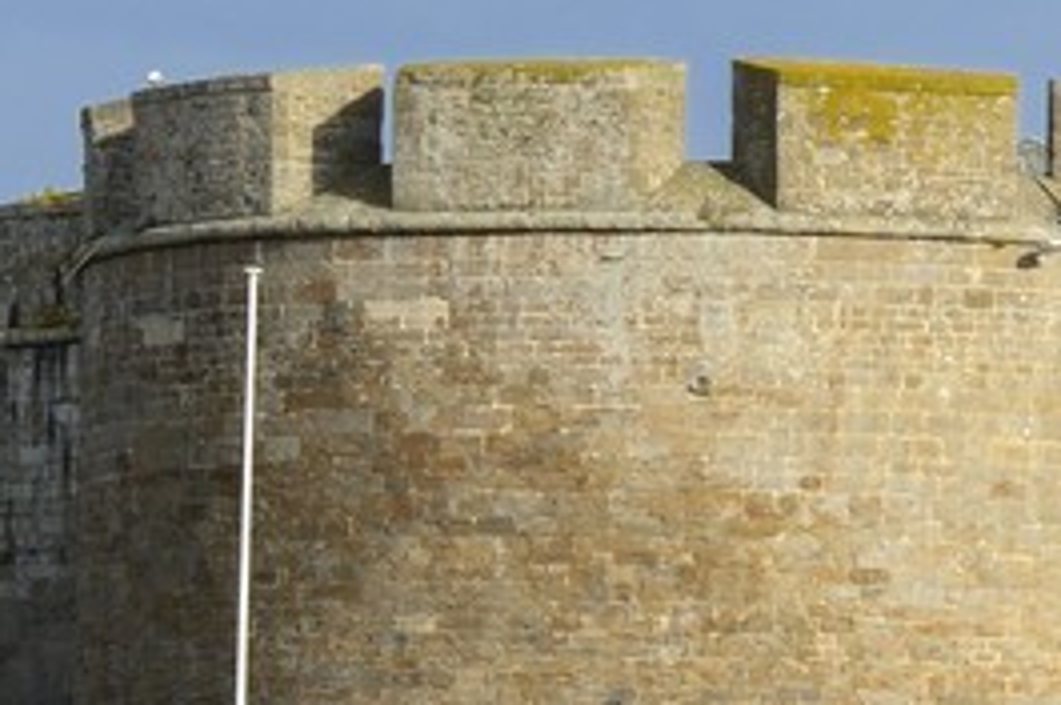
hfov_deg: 6.5
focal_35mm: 290
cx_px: 3119
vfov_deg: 4.7
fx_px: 8536
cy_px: 625
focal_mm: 48
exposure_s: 1/200
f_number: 11
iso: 200
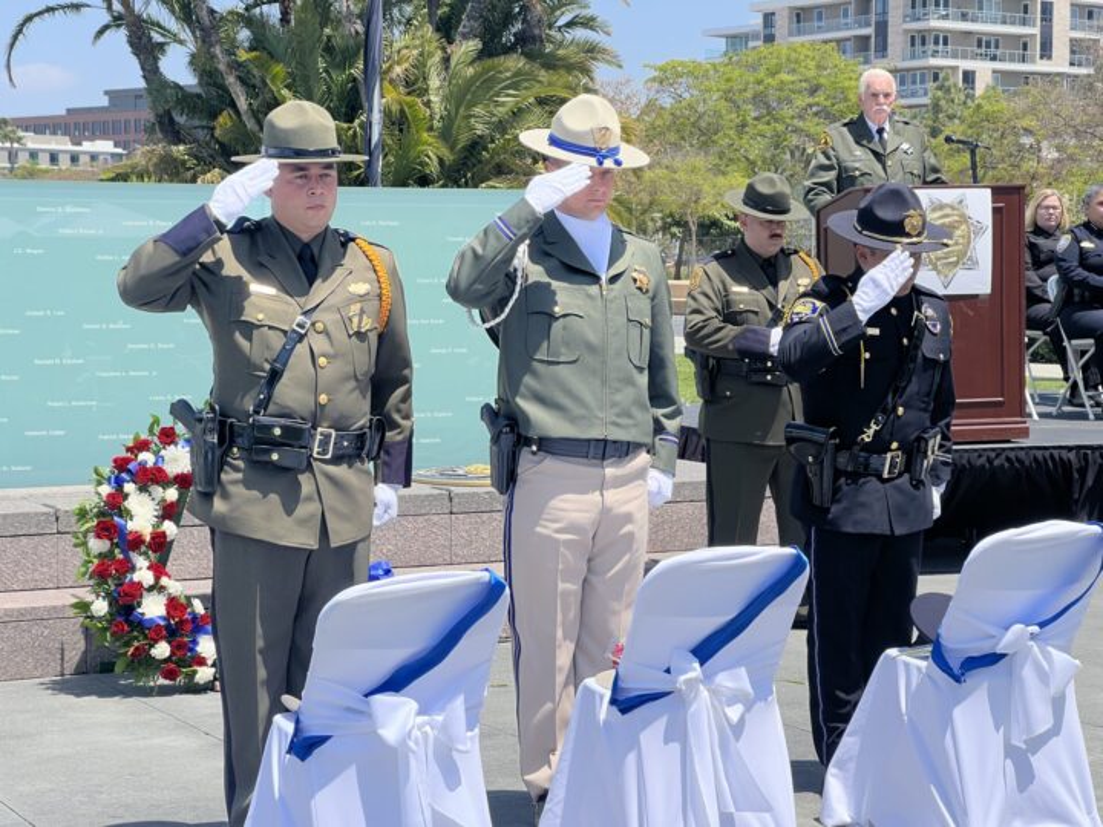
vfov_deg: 19.1
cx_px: 552
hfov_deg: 25.3
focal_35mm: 77
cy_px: 414
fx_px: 2454
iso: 32
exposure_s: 1/368
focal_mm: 9
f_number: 2.8
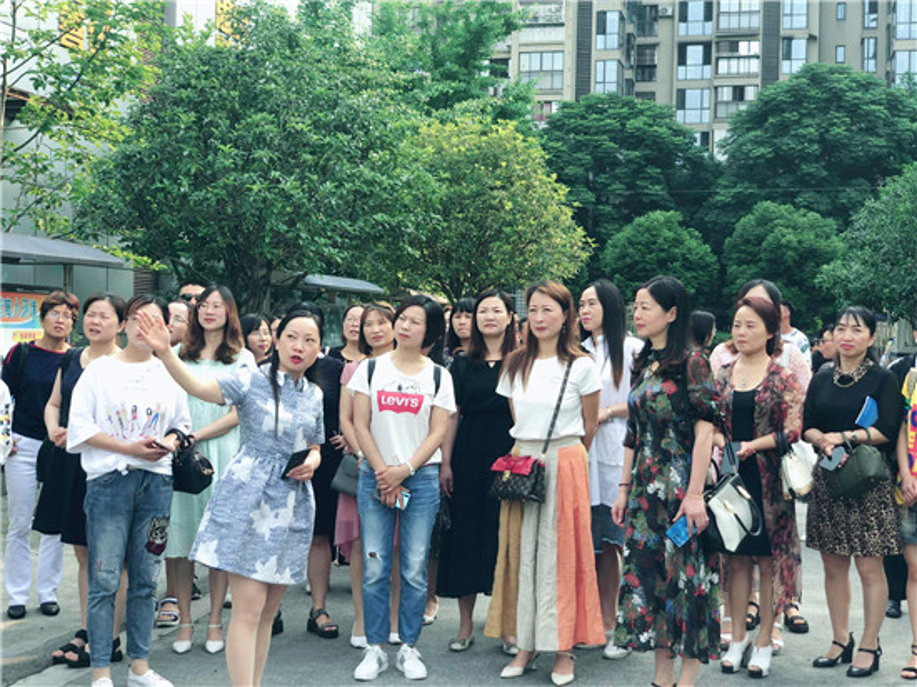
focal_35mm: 52
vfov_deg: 28.0
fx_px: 1377
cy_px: 344
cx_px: 458
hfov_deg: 36.8
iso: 16
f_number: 2.4
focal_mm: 6
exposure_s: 1/120
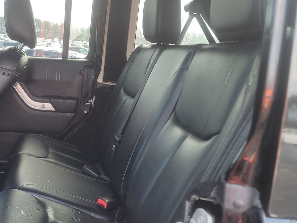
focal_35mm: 43
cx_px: 35
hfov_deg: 40.8
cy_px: 147
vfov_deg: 33.3
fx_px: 369
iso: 155
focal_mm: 6.7
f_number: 1.8
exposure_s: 1/59
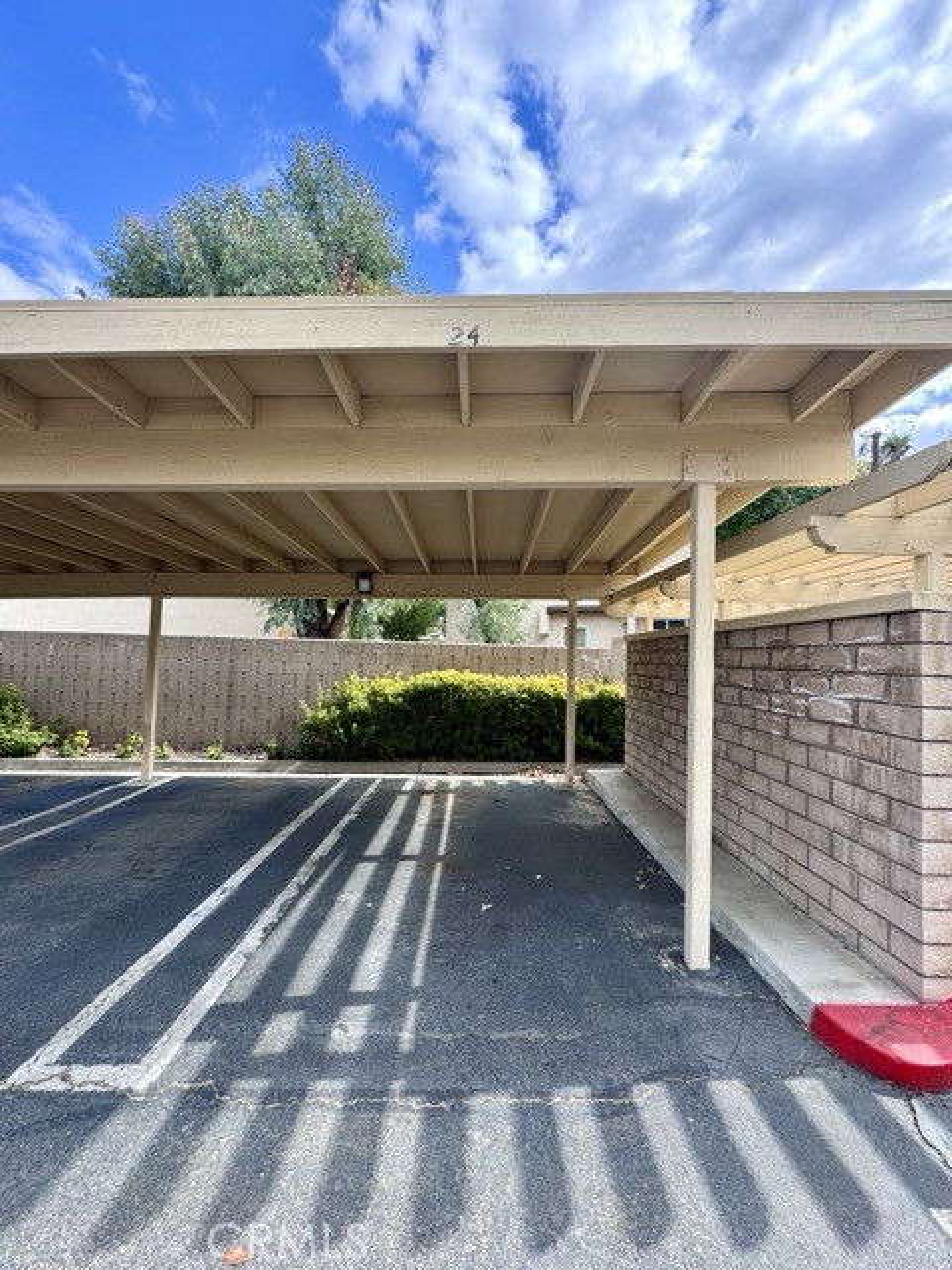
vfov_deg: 102.1
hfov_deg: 85.7
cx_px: 476
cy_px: 635
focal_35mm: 14
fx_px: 513
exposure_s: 1/290
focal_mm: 2.22
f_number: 2.2
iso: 40
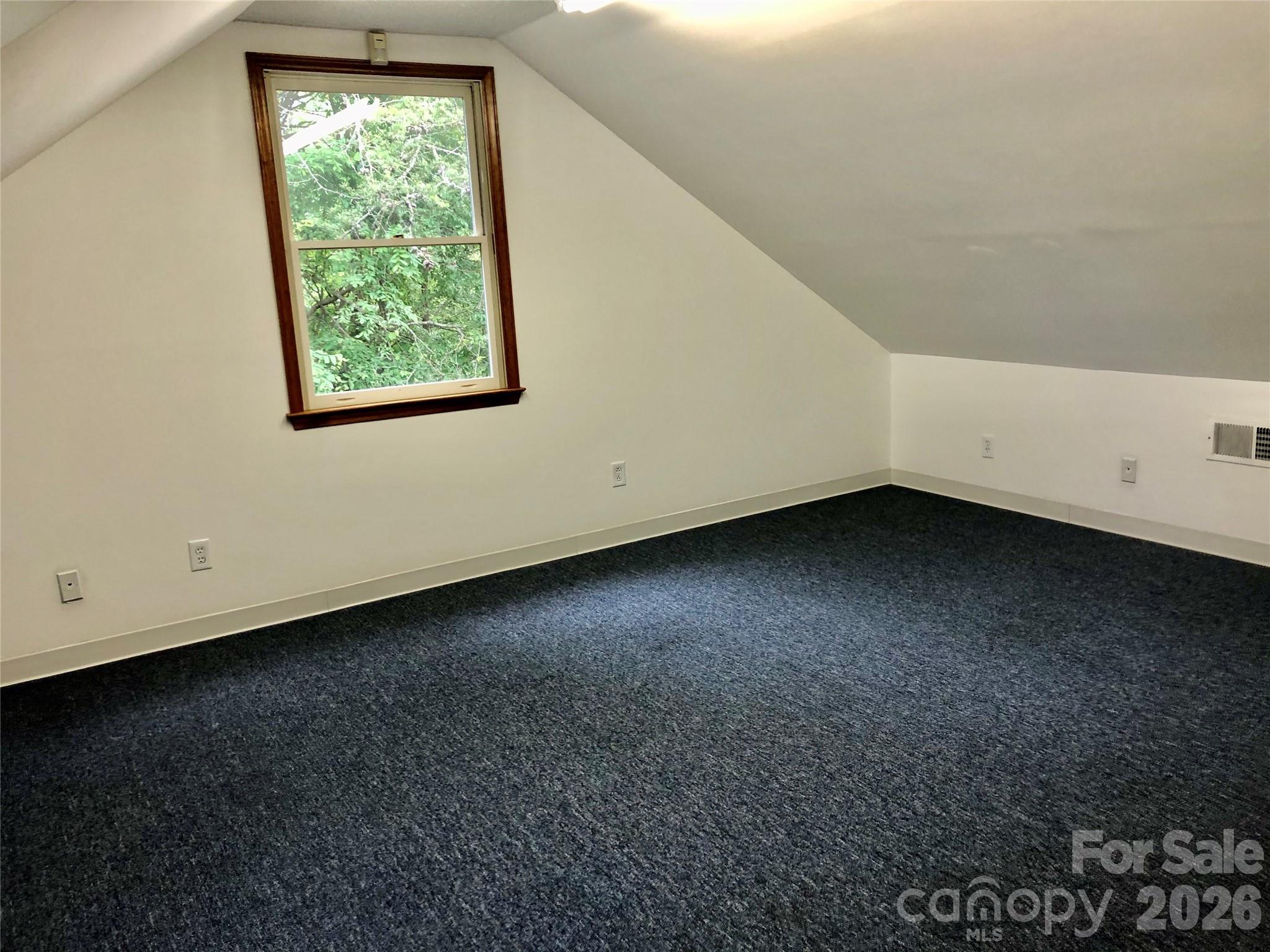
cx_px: 635
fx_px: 1027
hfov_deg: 63.4
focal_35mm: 28
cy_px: 476
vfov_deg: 49.7
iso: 25
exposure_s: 1/30
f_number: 1.8
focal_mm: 4
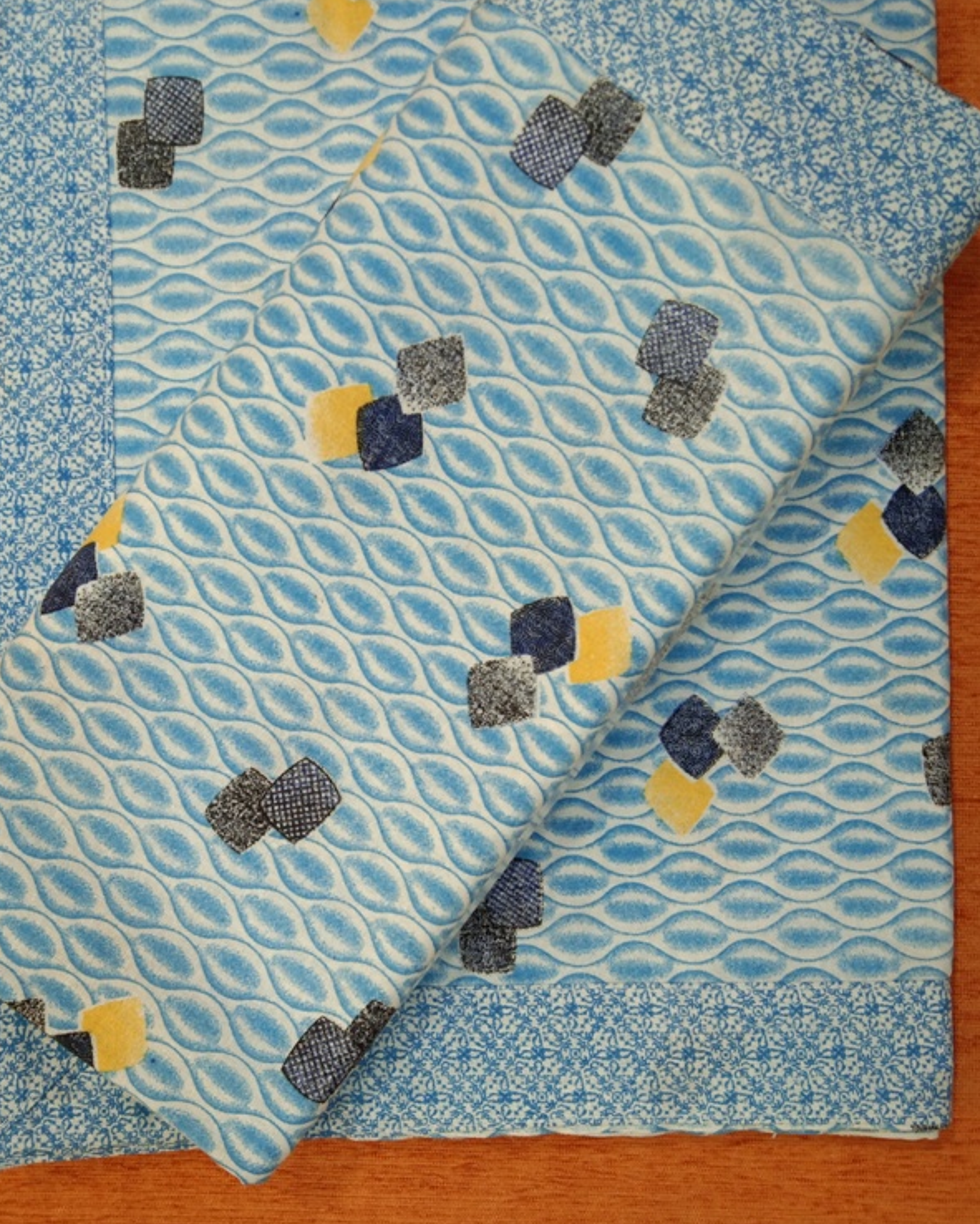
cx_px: 433
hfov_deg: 35.7
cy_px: 661
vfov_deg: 43.8
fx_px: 1522
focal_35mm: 42
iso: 196
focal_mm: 3.69
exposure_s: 1/50
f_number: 2.2
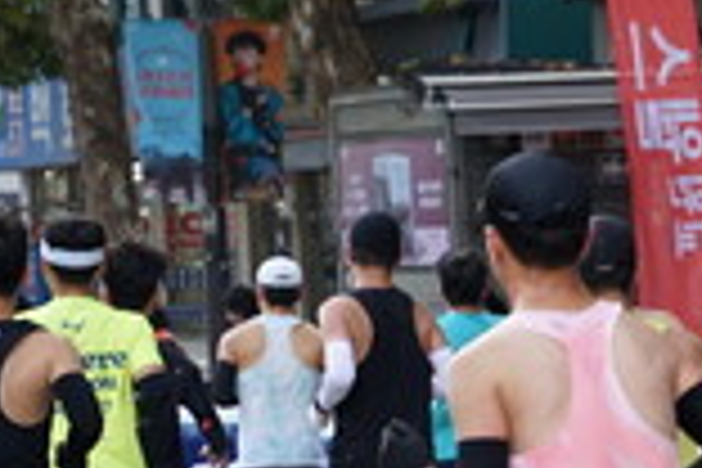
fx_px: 5245
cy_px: 340
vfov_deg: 5.1
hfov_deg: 7.5
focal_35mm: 269
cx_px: 1166
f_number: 6.3
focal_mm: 70
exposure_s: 1/200
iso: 800
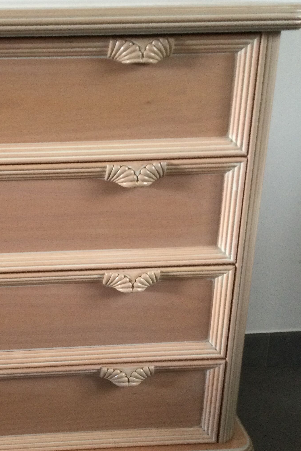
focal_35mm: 52
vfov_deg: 38.0
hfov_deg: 25.4
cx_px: 47
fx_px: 652
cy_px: 281
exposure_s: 1/33
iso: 100
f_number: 2.4
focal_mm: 3.3
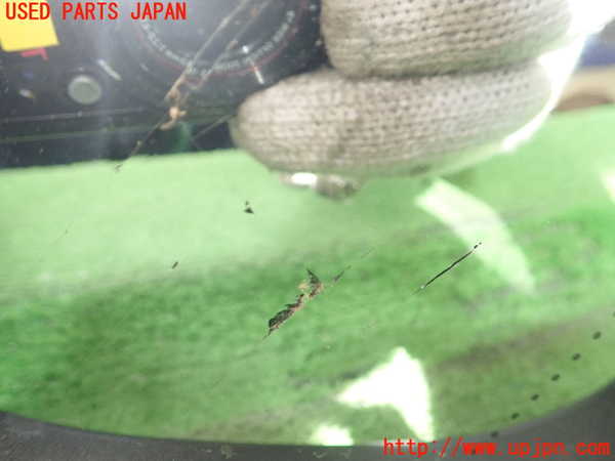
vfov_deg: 46.8
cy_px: 230
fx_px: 533
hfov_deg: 60.0
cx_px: 308
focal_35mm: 30
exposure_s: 1/100
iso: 800
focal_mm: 5.5
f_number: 2.3
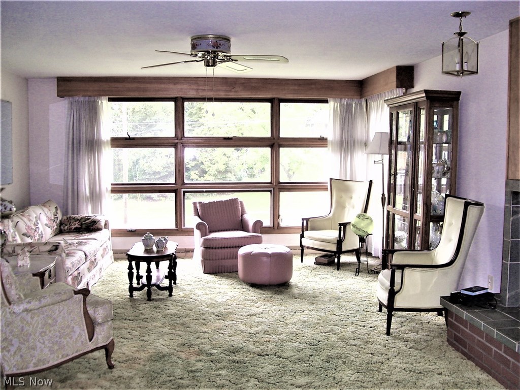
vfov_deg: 39.7
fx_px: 541
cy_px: 195
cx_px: 260
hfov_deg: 51.4
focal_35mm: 36
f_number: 2.7
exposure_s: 1/60
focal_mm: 6
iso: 100
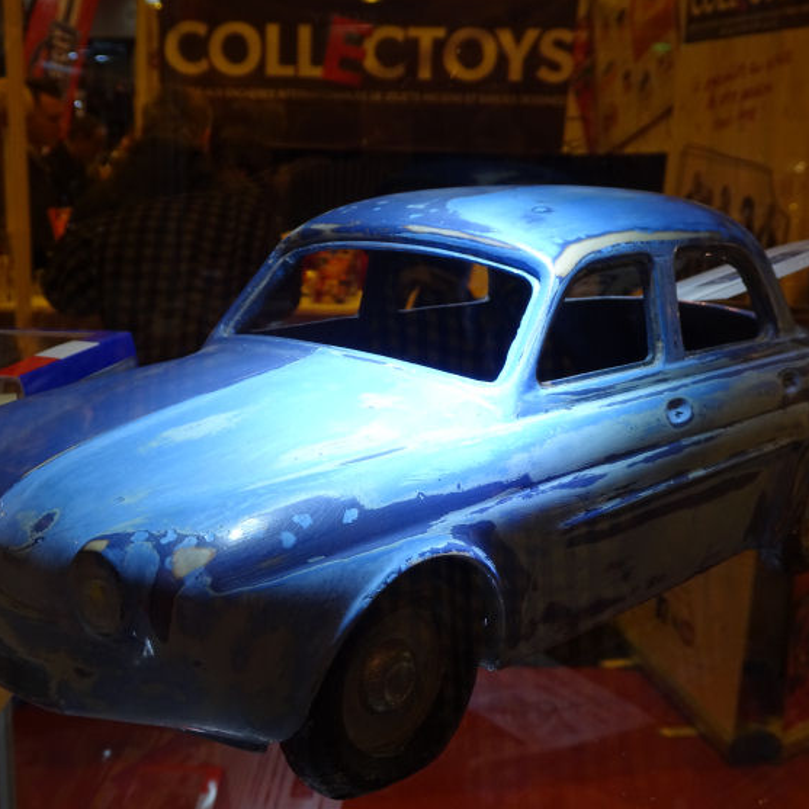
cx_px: 346
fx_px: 1243
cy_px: 431
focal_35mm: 47
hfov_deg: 36.0
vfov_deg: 36.0
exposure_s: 1/40
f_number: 4
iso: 100
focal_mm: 6.37
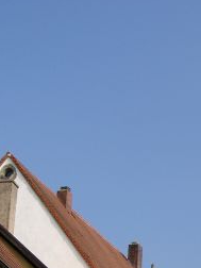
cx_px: 220
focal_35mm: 107
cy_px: 307
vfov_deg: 17.6
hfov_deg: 13.6
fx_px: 828
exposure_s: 1/822
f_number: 4
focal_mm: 9.29
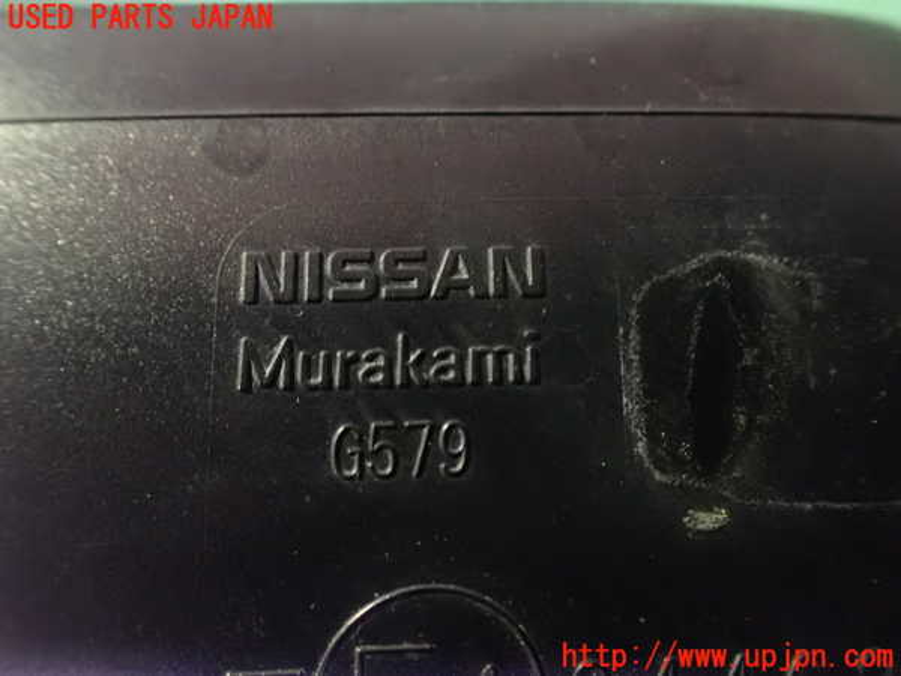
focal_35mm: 30
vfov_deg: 46.8
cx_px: 450
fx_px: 781
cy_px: 338
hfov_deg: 60.0
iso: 1600
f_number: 2.3
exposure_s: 1/20
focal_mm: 5.4
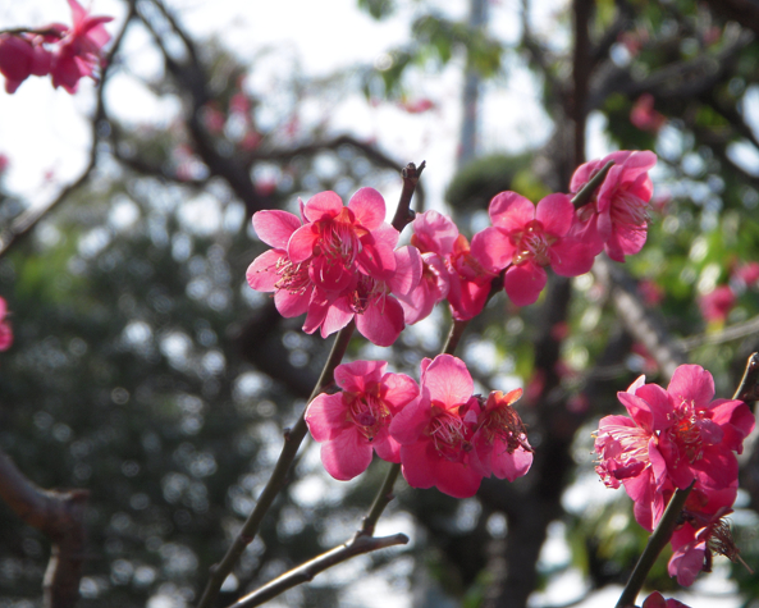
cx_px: 406
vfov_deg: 12.9
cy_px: 303
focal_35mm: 120
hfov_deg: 16.0
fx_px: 2697
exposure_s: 1/320
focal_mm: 18.9
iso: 100
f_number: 4.2
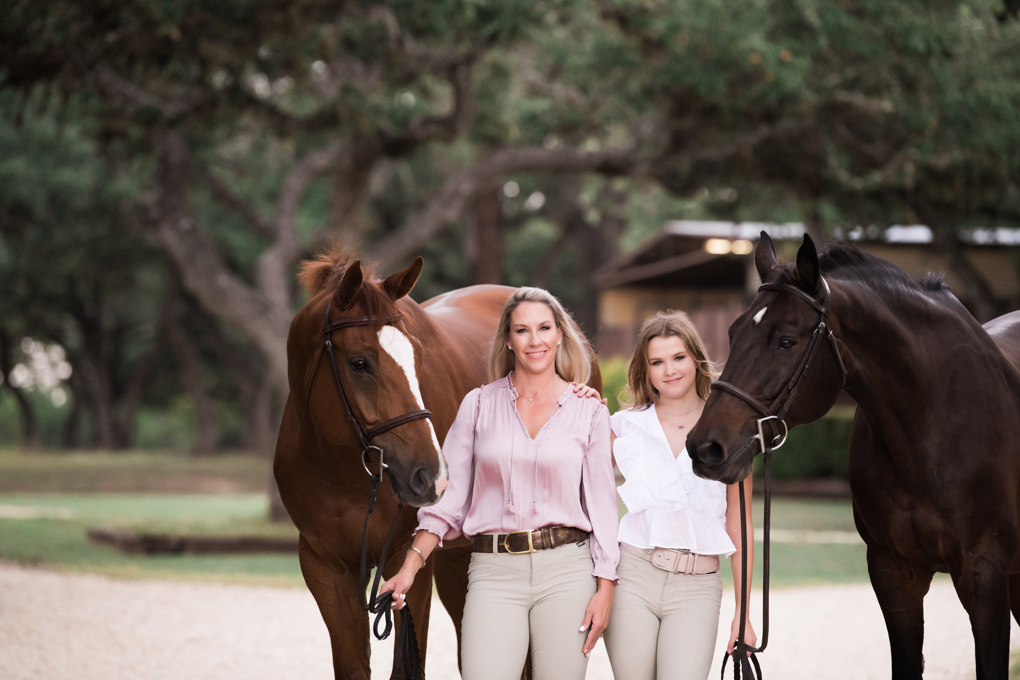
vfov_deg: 8.1
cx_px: 510
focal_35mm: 170
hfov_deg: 12.1
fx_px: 4816
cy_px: 340
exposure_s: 1/400
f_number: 3.5
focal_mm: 170
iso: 1000
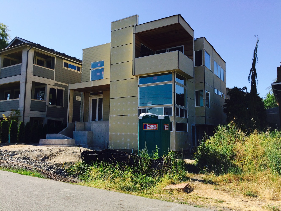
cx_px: 140
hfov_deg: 61.7
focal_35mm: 29
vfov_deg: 48.2
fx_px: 235
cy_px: 106
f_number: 2.2
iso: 32
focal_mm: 4.15
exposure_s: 1/1520
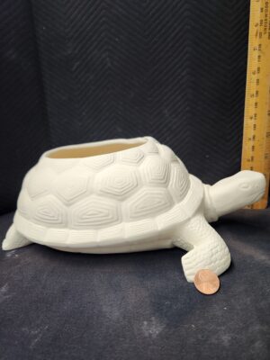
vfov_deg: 73.9
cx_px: 135
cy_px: 180
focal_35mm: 23
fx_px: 239
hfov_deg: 58.9
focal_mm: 5.4
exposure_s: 1/120
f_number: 1.8
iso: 320
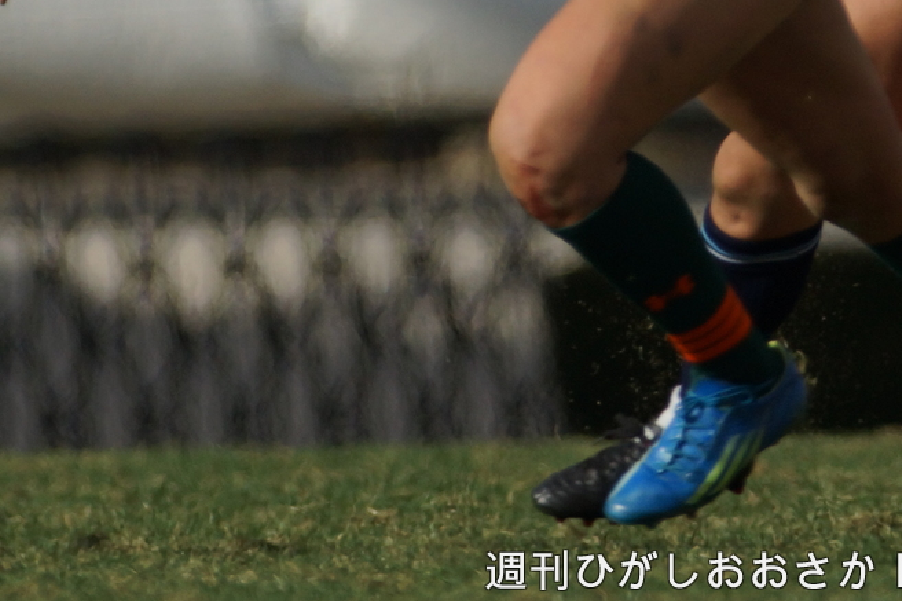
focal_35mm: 1464
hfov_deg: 1.4
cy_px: -91
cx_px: 418
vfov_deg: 0.9
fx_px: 36670
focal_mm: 400
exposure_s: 1/1250
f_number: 4.5
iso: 200
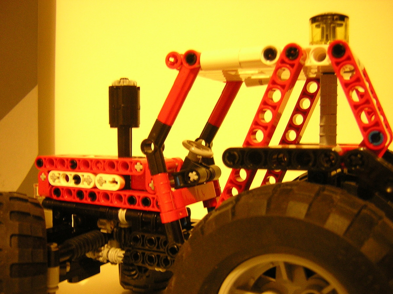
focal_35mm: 36
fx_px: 409
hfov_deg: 51.4
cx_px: 196
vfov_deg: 39.7
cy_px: 147
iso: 368
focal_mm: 4.7
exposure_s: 1/3.3
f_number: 2.6
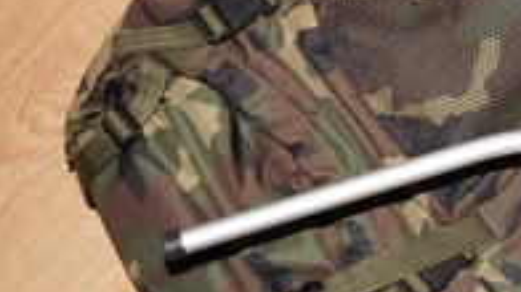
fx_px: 1326
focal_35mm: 96
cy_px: 146
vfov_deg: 12.6
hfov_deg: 21.7
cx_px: 484
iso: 200
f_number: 4.5
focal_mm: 30
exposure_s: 1/80
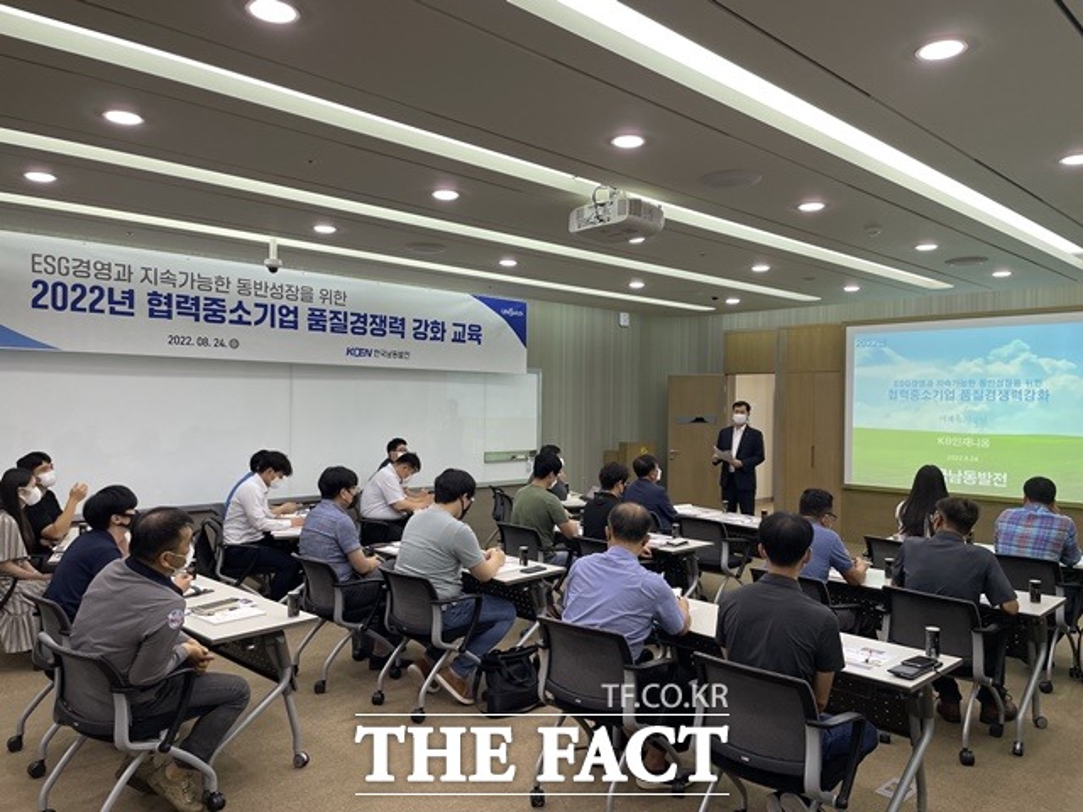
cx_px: 542
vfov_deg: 53.1
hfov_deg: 67.3
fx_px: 813
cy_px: 406
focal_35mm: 26
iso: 125
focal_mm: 4.2
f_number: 1.6
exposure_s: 1/120
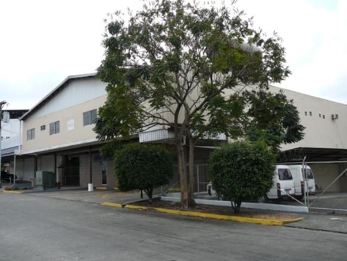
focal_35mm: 35
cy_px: 130
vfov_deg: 40.7
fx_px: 351
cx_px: 174
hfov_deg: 52.6
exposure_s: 1/800
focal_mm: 5.2
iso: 80
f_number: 2.8
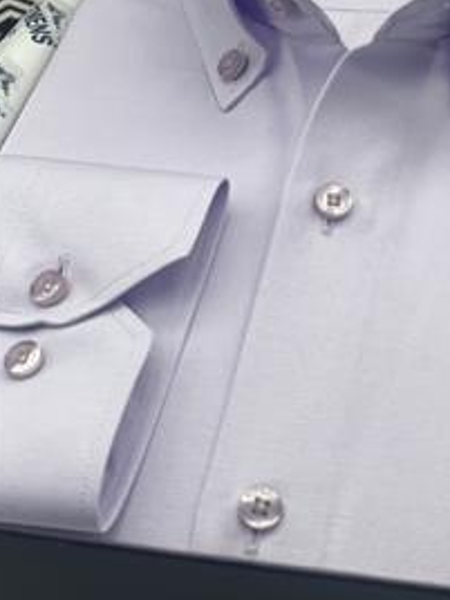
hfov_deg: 18.3
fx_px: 1387
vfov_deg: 24.3
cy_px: 205
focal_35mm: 80
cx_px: 334
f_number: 2
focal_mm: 6
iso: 25
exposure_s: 1/174
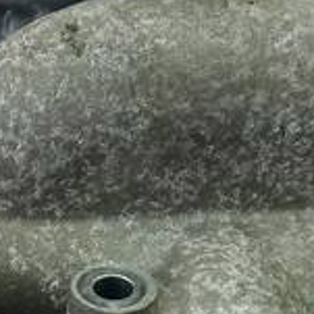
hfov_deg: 11.6
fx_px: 1539
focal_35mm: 150
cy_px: 243
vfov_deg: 11.6
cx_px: 37
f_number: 1.8
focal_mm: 4.6
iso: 50
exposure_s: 1/50
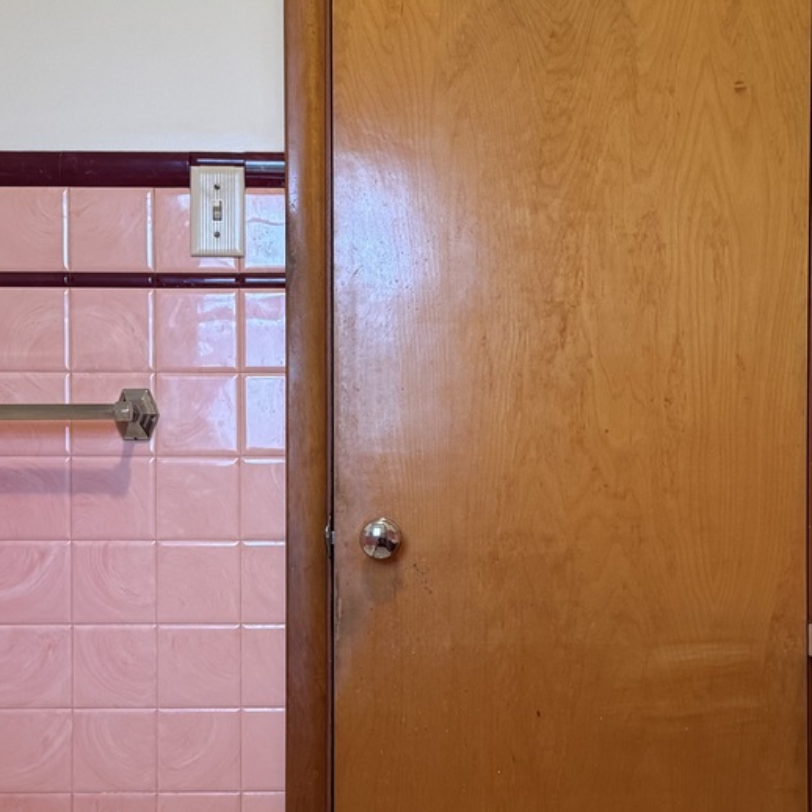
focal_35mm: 59
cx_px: 455
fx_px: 1566
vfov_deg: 28.9
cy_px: 527
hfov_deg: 29.0
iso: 400
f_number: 1.78
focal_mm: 6.76
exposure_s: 1/60
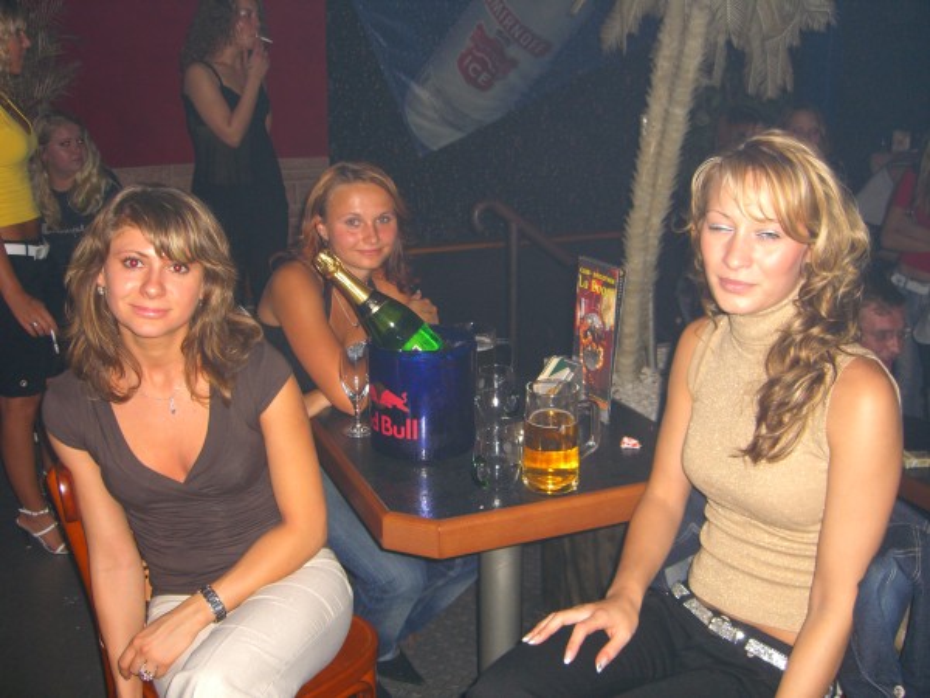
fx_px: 1021
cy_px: 349
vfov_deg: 37.7
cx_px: 465
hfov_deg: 49.0
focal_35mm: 38
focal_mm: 7.9
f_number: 2.8
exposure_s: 1/60
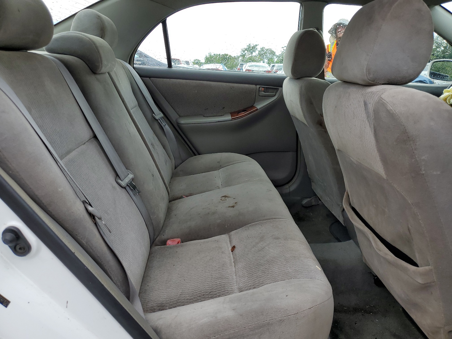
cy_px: 170
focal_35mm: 26
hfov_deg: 67.3
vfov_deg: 53.1
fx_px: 339
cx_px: 226
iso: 50
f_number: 1.5
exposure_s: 1/556
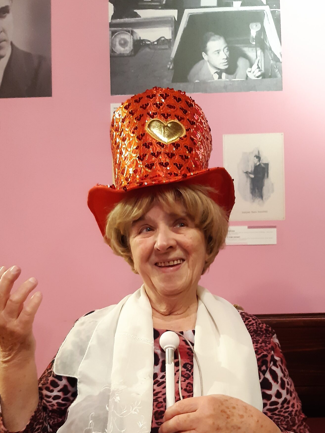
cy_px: 302
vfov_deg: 47.8
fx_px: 476
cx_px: 182
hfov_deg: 37.7
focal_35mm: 38
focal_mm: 3.92
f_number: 1.7
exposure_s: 1/25
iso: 400
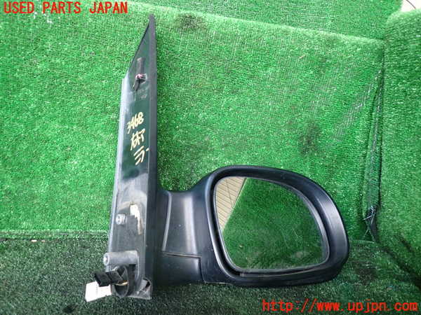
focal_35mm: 25
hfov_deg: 69.4
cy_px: 158
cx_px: 210
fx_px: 304
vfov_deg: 54.9
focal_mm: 4.5
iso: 200
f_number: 2
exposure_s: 1/30
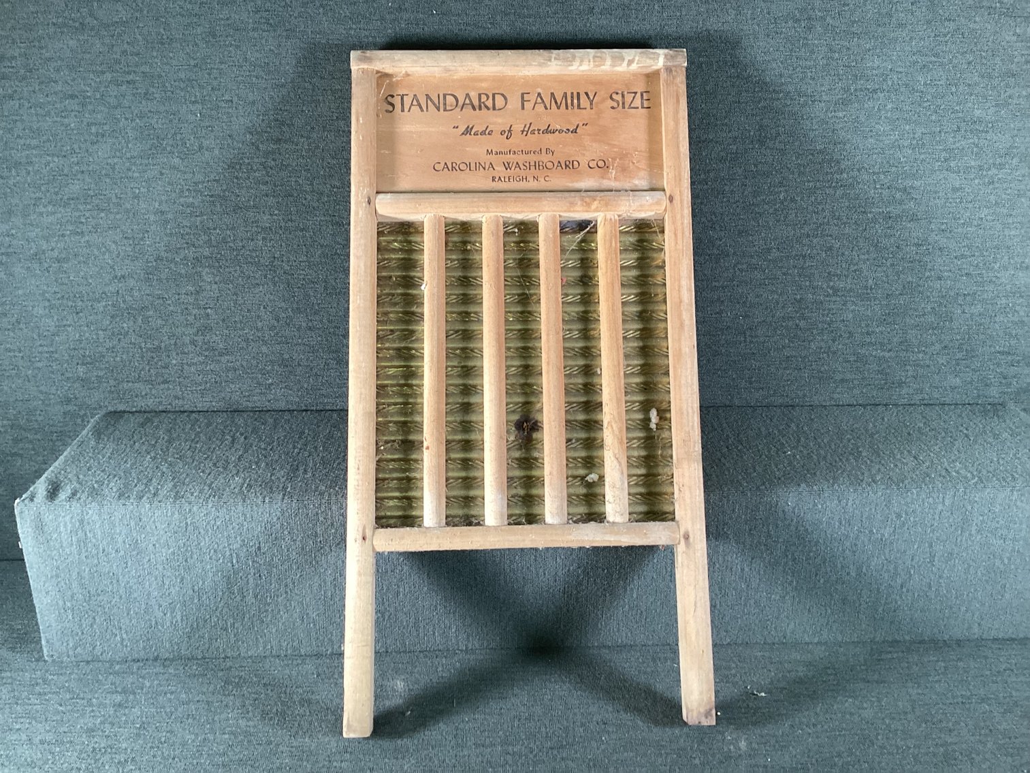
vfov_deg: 45.4
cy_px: 386
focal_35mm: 31
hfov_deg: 58.3
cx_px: 515
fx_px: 922
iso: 125
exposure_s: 1/60
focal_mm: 3.3
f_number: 2.4
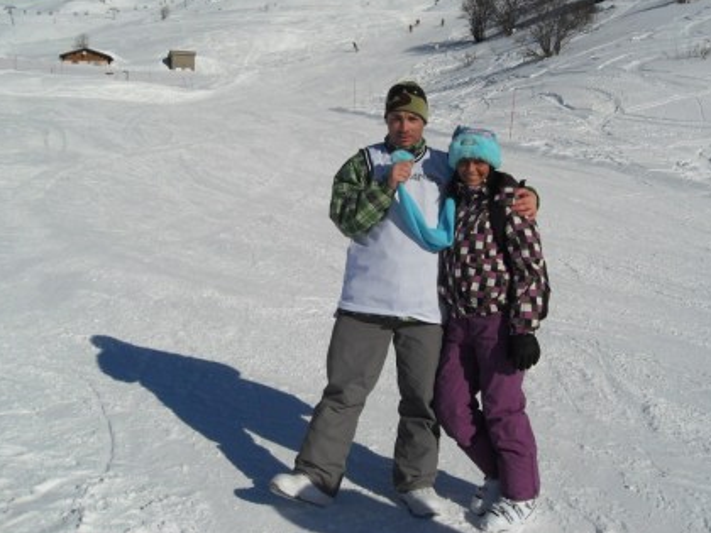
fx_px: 822
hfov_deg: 46.7
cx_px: 396
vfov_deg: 35.9
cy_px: 234
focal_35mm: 40
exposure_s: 1/750
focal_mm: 6.3
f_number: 8.2
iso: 80
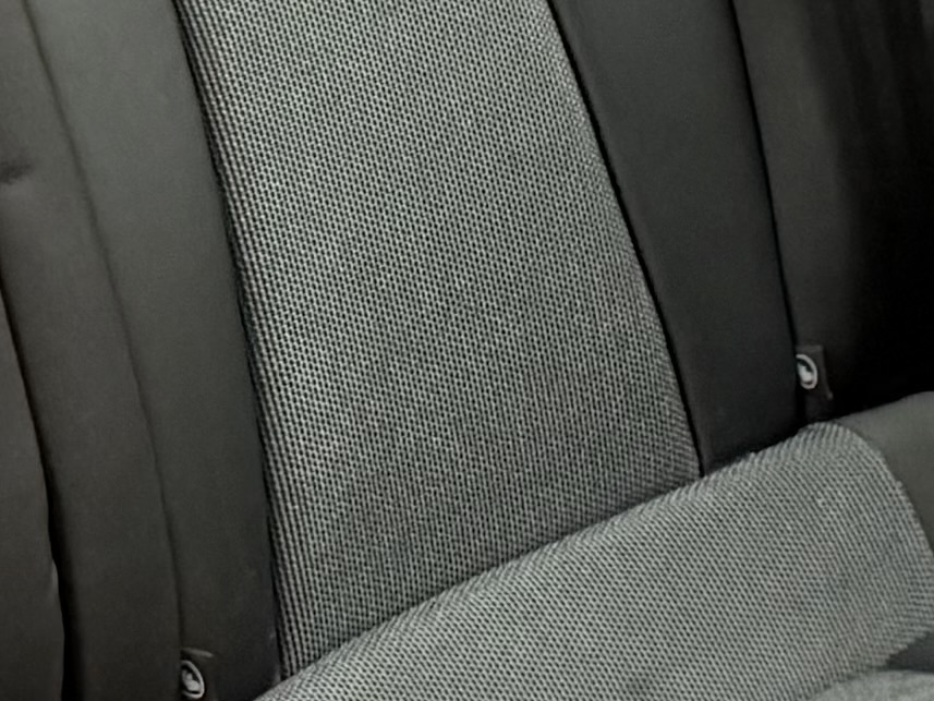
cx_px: 602
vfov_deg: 9.3
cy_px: 329
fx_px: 4318
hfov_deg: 12.3
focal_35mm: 160
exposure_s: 1/35
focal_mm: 6.76
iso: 1000
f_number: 1.78
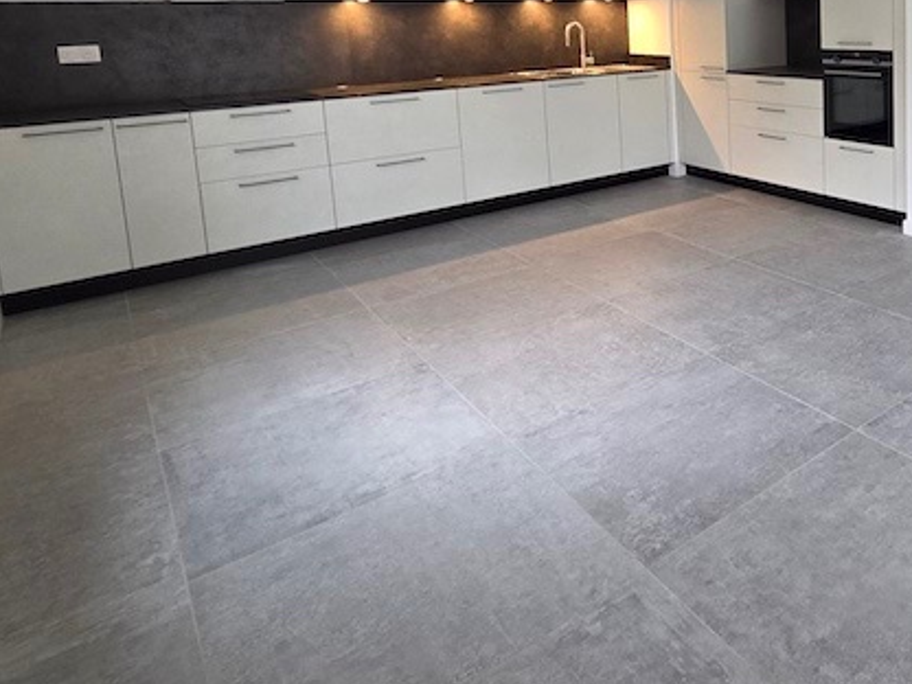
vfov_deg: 50.2
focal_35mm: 25
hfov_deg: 60.1
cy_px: 101
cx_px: 802
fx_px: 659
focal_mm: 2.2
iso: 200
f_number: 2.2
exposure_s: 1/50
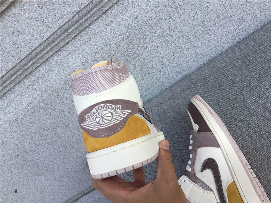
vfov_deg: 45.4
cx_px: 136
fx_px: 243
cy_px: 102
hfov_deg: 58.4
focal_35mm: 31
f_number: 2.4
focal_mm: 3.3
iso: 25
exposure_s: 1/445
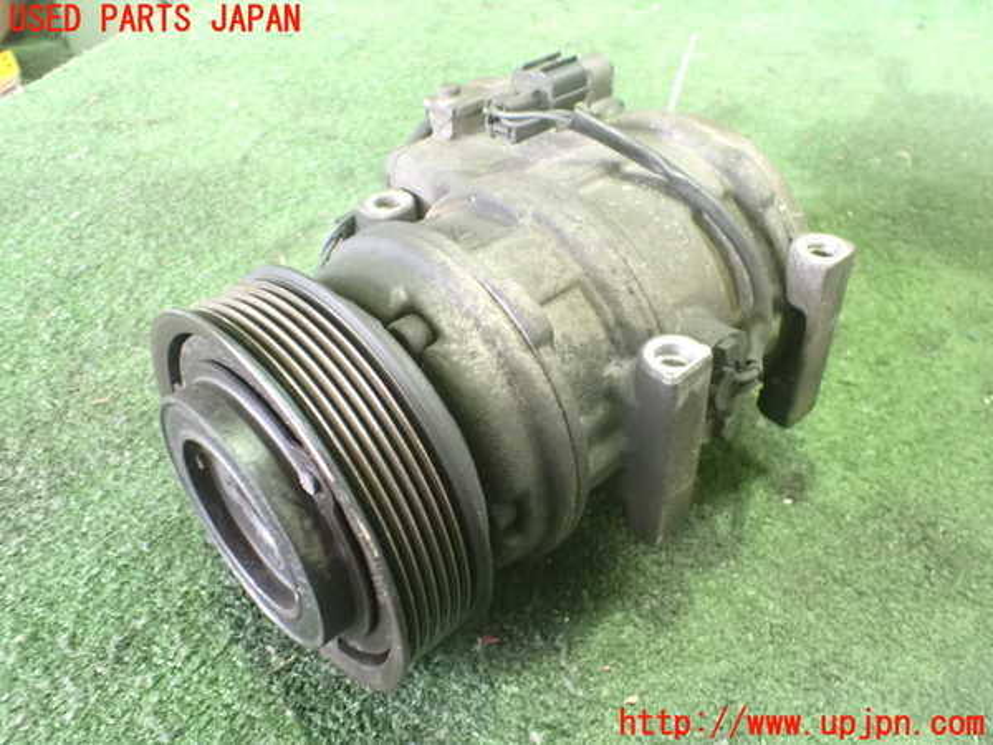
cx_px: 496
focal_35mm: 30
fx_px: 861
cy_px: 372
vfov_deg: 46.8
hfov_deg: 60.0
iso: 1600
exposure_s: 1/25
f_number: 2.3
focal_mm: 5.4
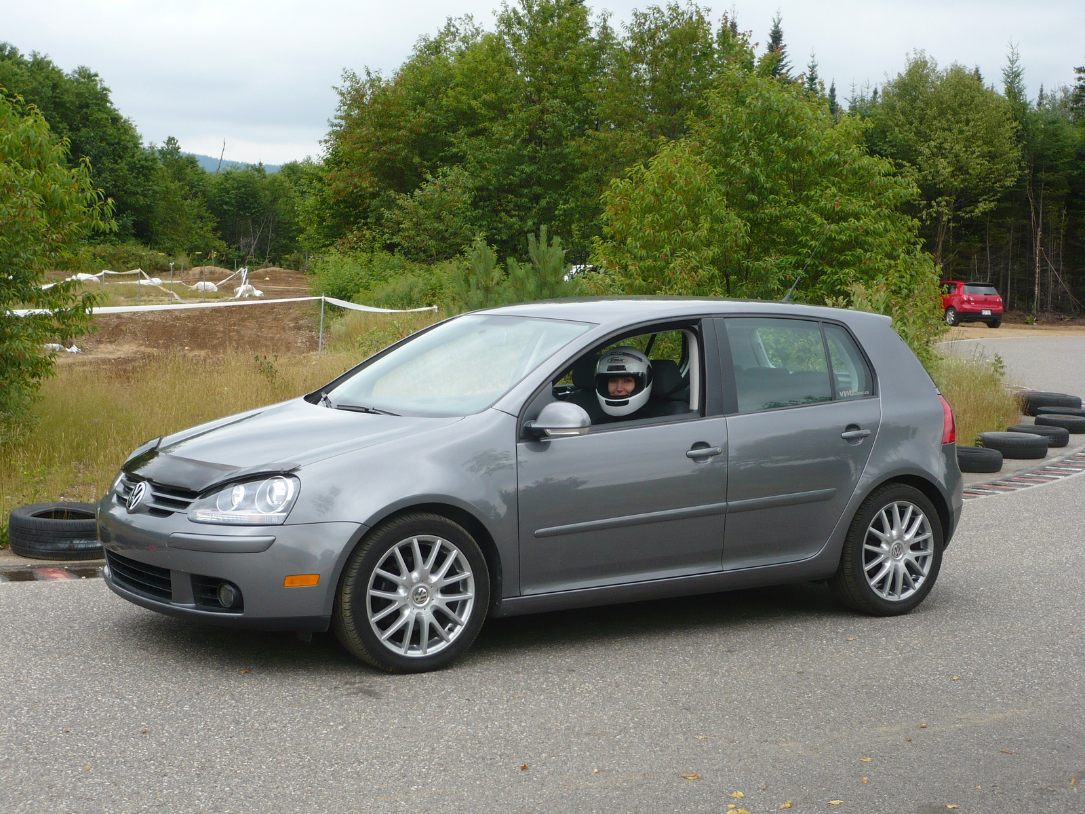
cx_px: 542
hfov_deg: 34.9
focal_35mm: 55
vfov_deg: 26.6
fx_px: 1724
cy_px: 407
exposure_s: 1/320
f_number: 3.5
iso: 100
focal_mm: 9.1
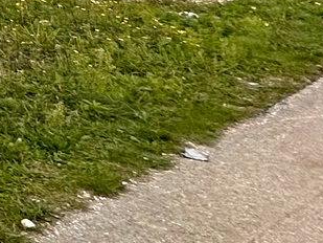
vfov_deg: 13.6
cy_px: -293
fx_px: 812
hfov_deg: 11.1
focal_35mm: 87
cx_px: -676
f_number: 2.2
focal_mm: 2.22
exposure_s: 1/2506
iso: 50
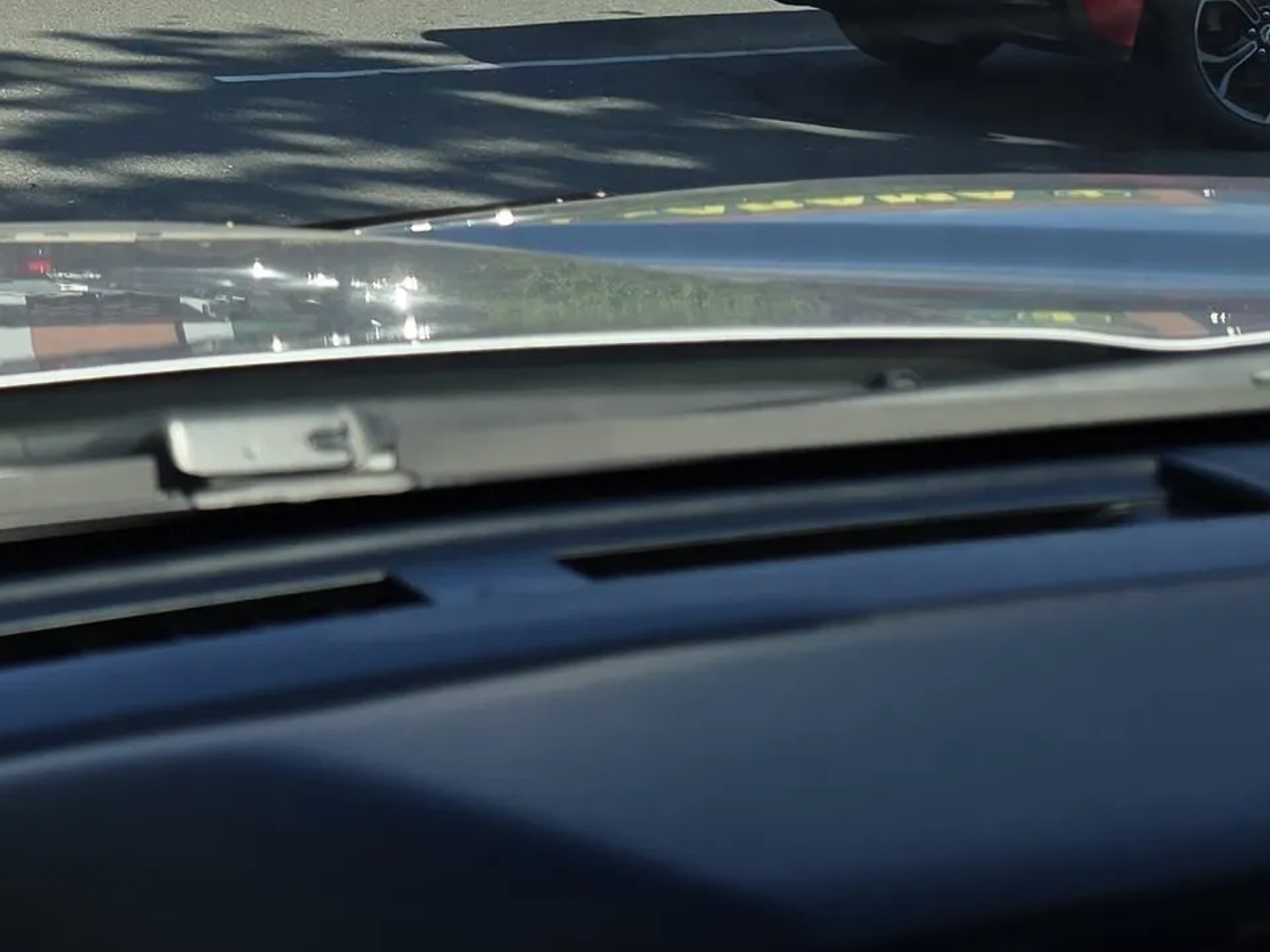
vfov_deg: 18.7
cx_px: -86
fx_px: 2715
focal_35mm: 74
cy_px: -229
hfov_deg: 24.7
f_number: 1.7
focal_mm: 6.3
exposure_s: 1/470
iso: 12
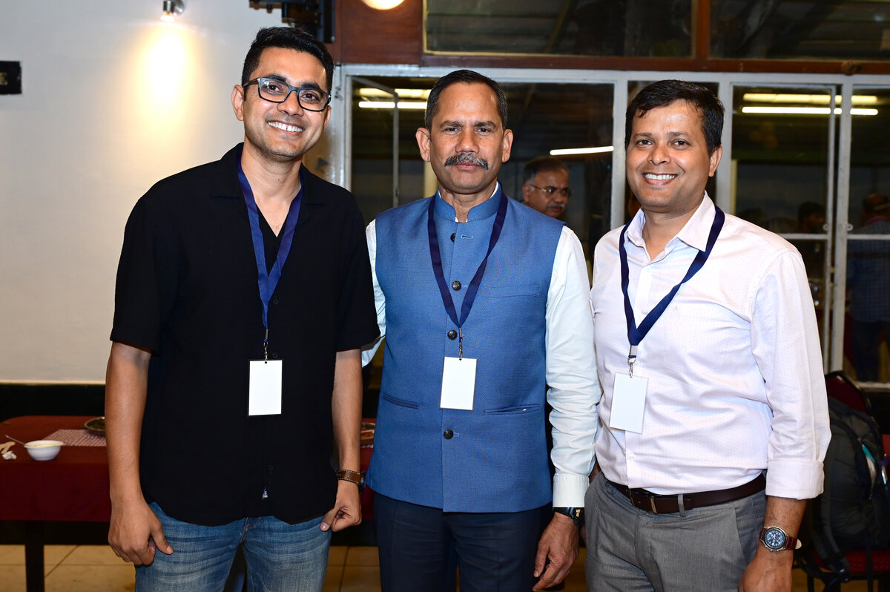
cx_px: 445
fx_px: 1062
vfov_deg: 31.1
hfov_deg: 45.5
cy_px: 296
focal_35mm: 43
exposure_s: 1/160
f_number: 4.5
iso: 1600
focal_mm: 43
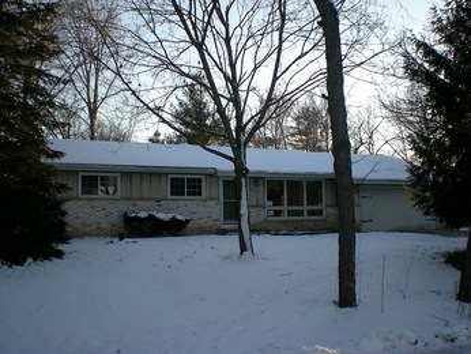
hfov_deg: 48.9
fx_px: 517
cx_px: 236
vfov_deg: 37.8
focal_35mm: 38
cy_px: 177
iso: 77
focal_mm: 6.3
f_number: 4.6
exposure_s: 1/212
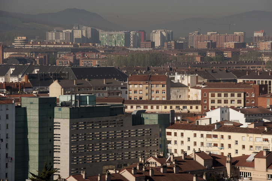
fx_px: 1510
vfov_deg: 6.9
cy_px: 90
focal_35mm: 200
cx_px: 136
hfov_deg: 10.3
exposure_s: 1/250
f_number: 11
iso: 200
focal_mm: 200
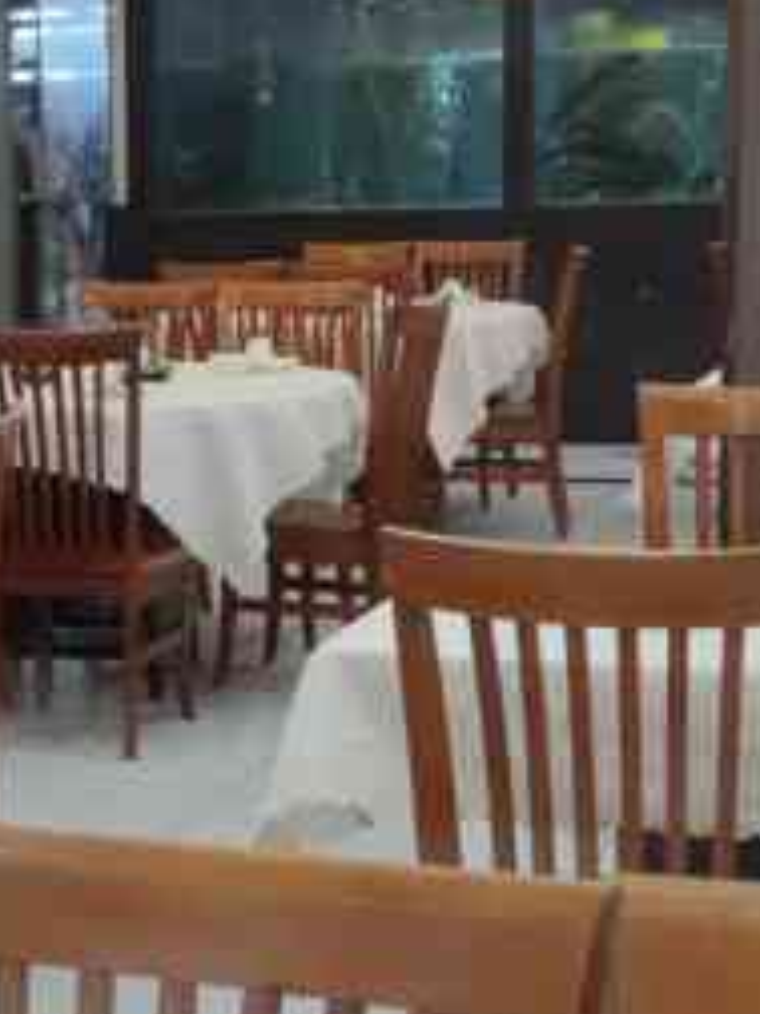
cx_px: 12
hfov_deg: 16.3
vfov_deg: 22.0
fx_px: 2605
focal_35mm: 89
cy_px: 573
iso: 51
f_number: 1.69
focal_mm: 6.72
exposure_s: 1/100
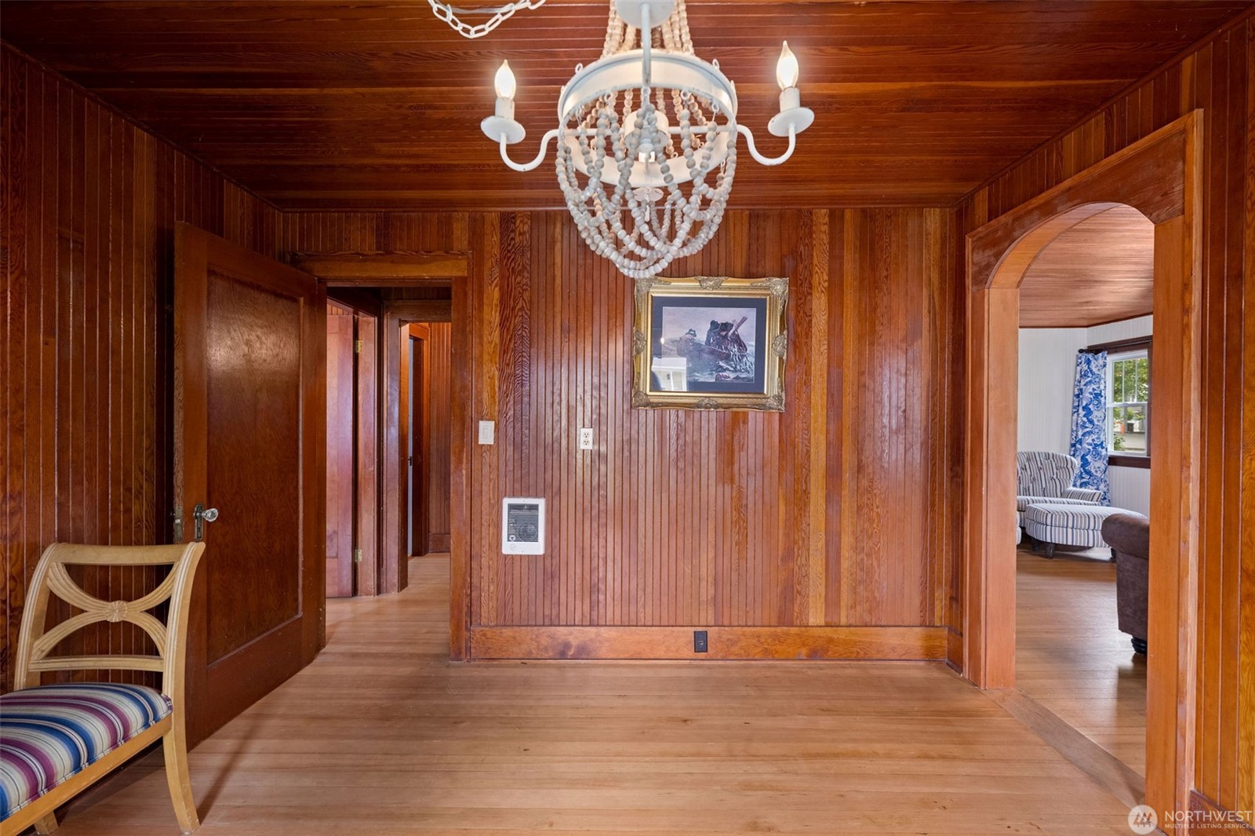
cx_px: 628
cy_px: 418
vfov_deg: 81.2
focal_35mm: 14
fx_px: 488
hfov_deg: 104.3
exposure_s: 1/13
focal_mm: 14
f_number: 5
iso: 1000
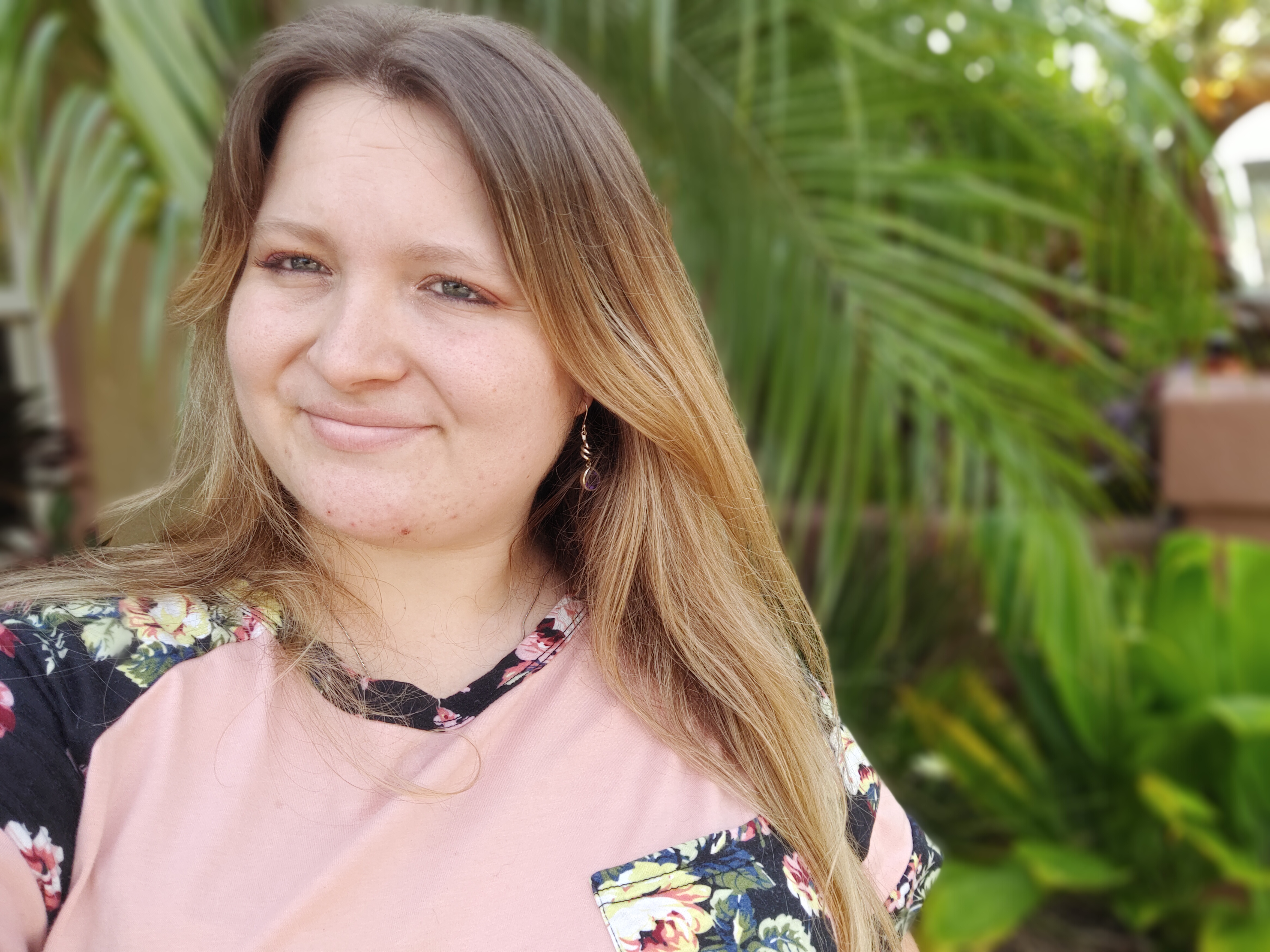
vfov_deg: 48.2
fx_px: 1064
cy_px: 476
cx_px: 635
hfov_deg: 61.7
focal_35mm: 29
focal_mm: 3.86
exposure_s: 1/151
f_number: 1.9
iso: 50
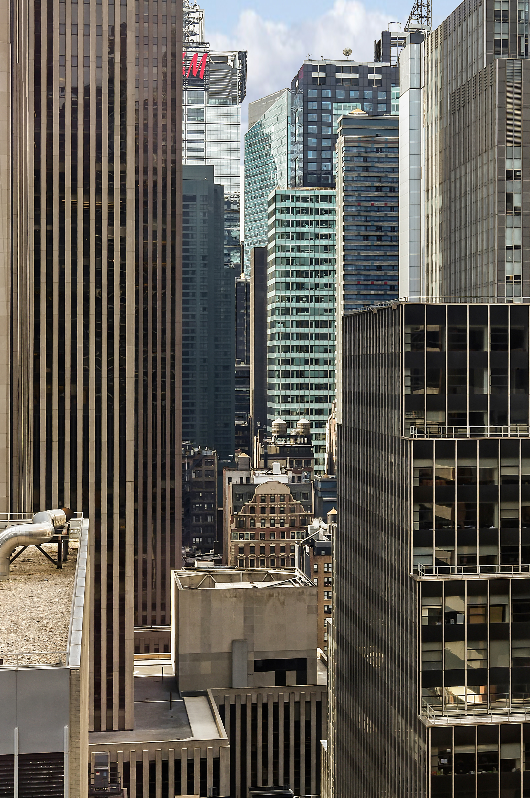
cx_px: 385
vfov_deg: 27.7
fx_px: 1616
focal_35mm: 73
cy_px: 339
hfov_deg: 18.5
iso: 200
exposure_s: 1/50
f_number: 9
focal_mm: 35
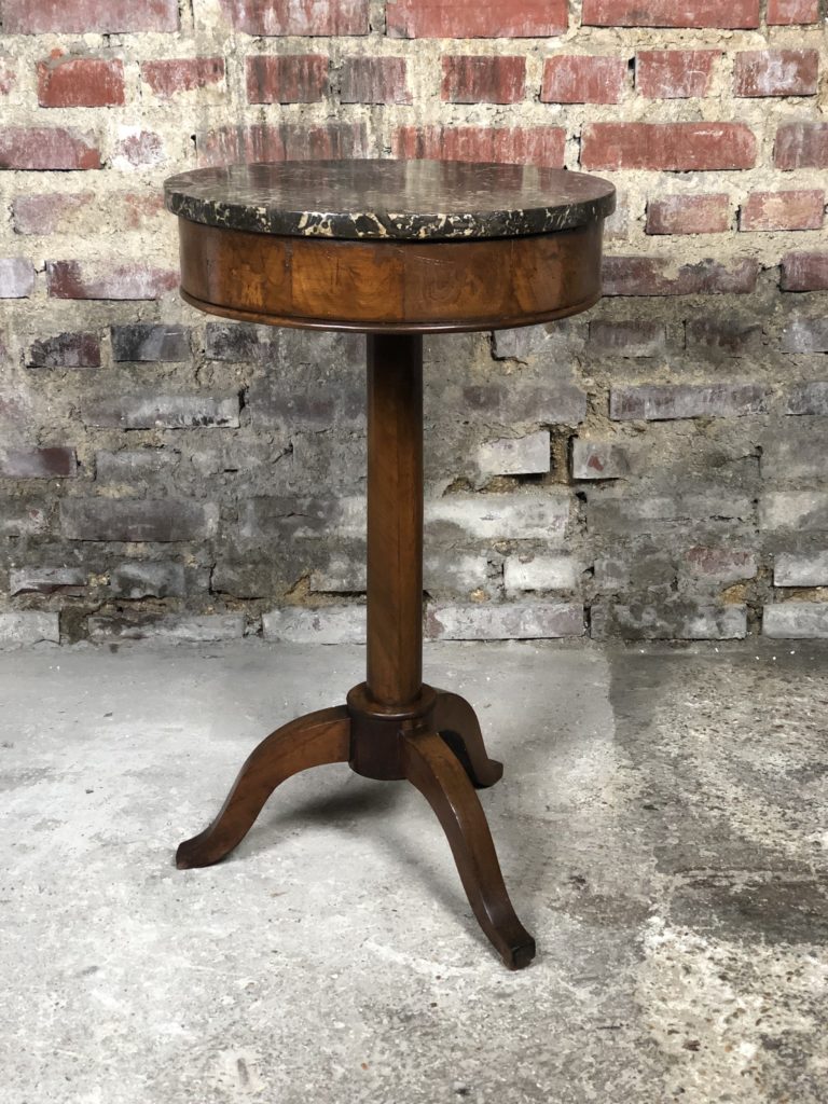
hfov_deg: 28.0
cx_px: 414
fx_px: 1658
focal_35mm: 52
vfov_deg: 36.8
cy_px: 552
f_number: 2.4
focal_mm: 6
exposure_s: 1/25
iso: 125
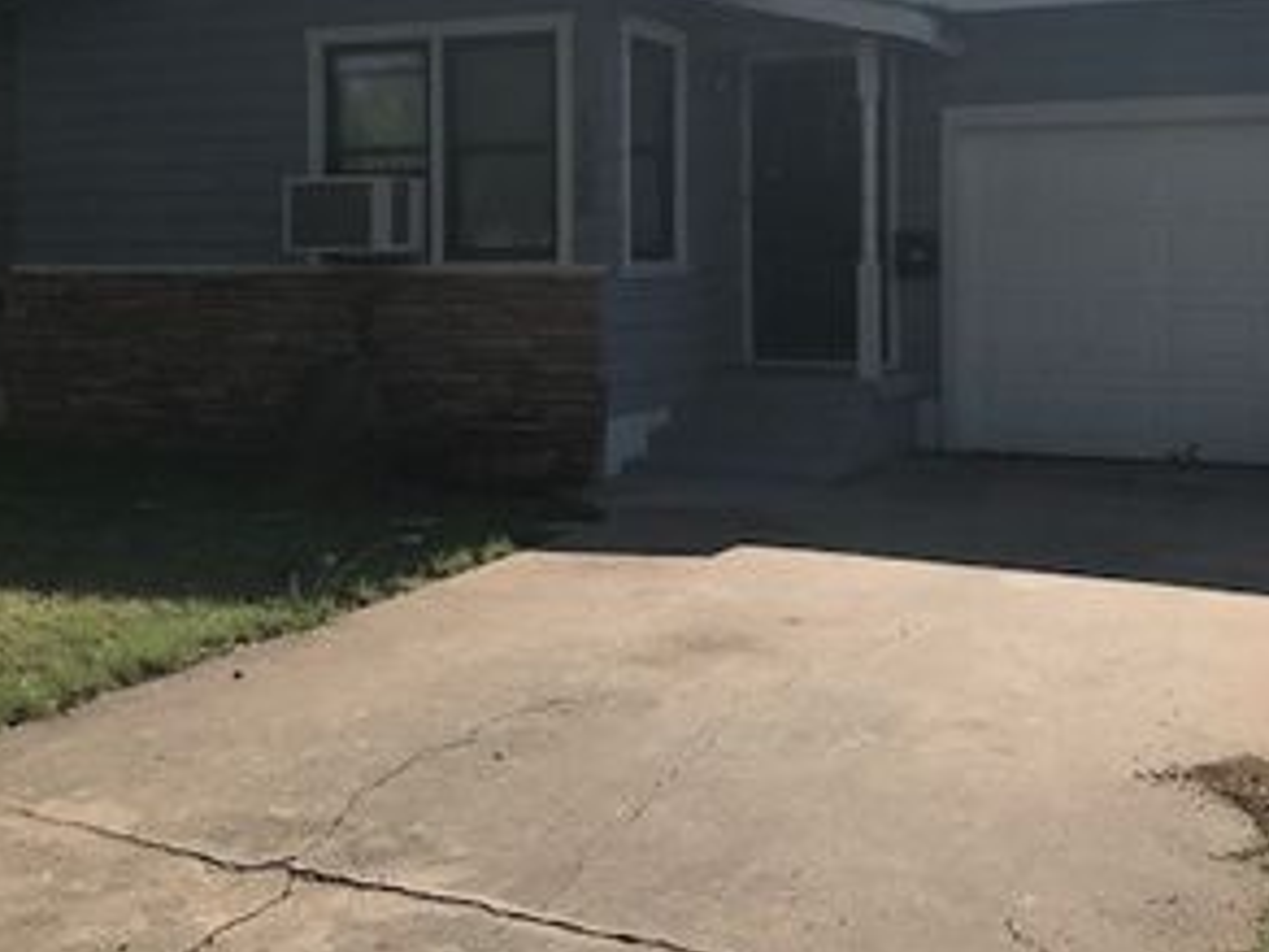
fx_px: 1760
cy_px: 246
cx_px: 556
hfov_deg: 39.6
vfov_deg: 29.8
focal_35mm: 48
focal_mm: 3.99
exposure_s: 1/4167
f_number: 1.8
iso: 20
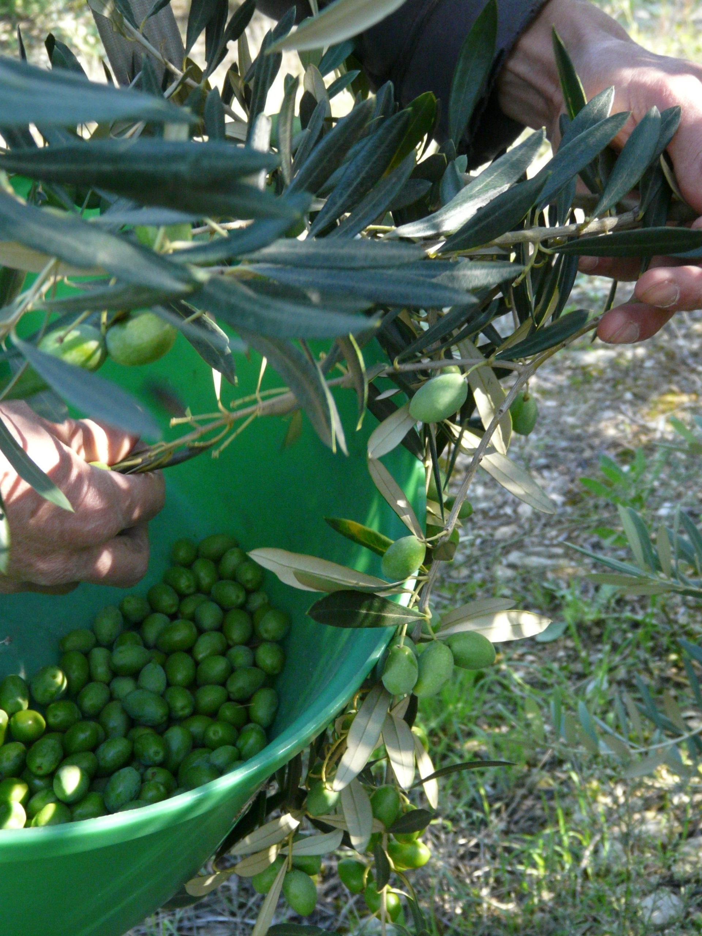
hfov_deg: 26.6
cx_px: 351
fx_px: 1487
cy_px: 468
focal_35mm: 55
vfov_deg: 34.9
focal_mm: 9
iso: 320
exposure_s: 1/200
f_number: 3.2
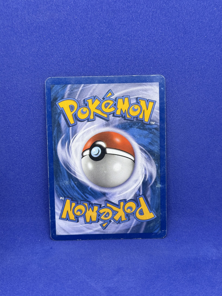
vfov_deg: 39.7
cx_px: 111
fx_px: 410
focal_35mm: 48
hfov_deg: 30.3
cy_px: 148
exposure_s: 1/97
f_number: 1.78
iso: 100
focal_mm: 6.76
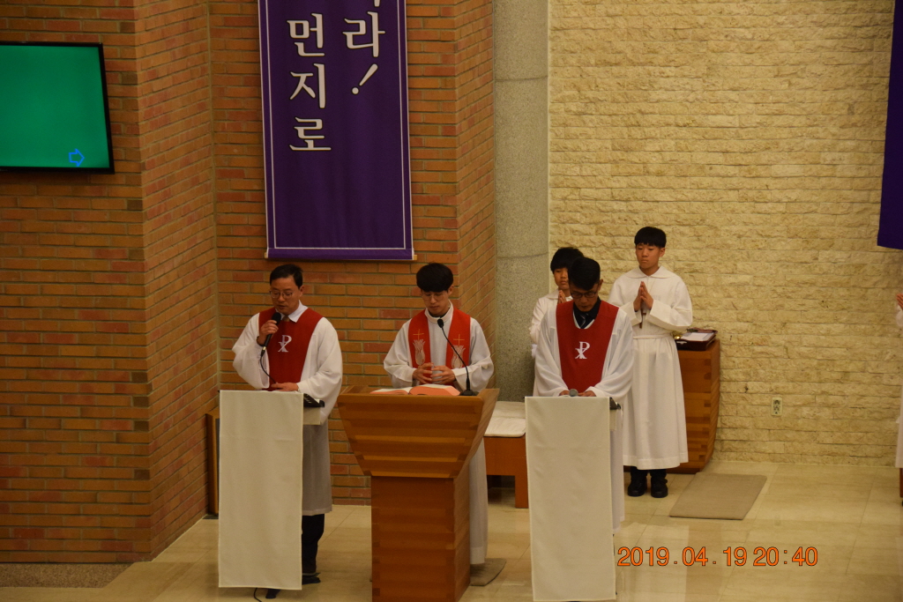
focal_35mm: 123
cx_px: 452
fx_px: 3085
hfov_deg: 16.7
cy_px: 301
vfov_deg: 11.1
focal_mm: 82
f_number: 5
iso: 1800
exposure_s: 1/60
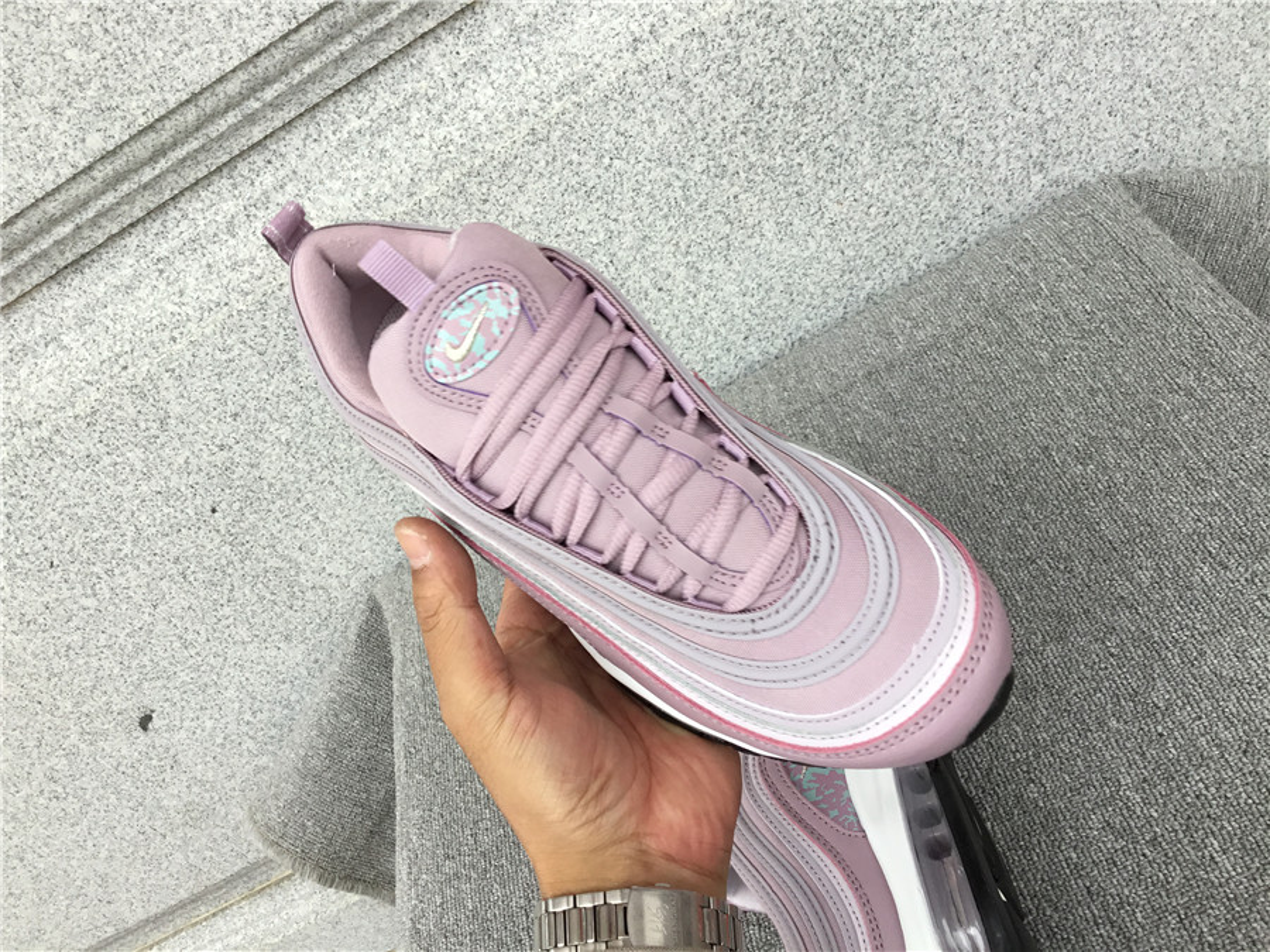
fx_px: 1137
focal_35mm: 31
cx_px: 635
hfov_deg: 58.4
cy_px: 476
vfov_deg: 45.4
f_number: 2.4
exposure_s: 1/100
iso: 40
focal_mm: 3.3
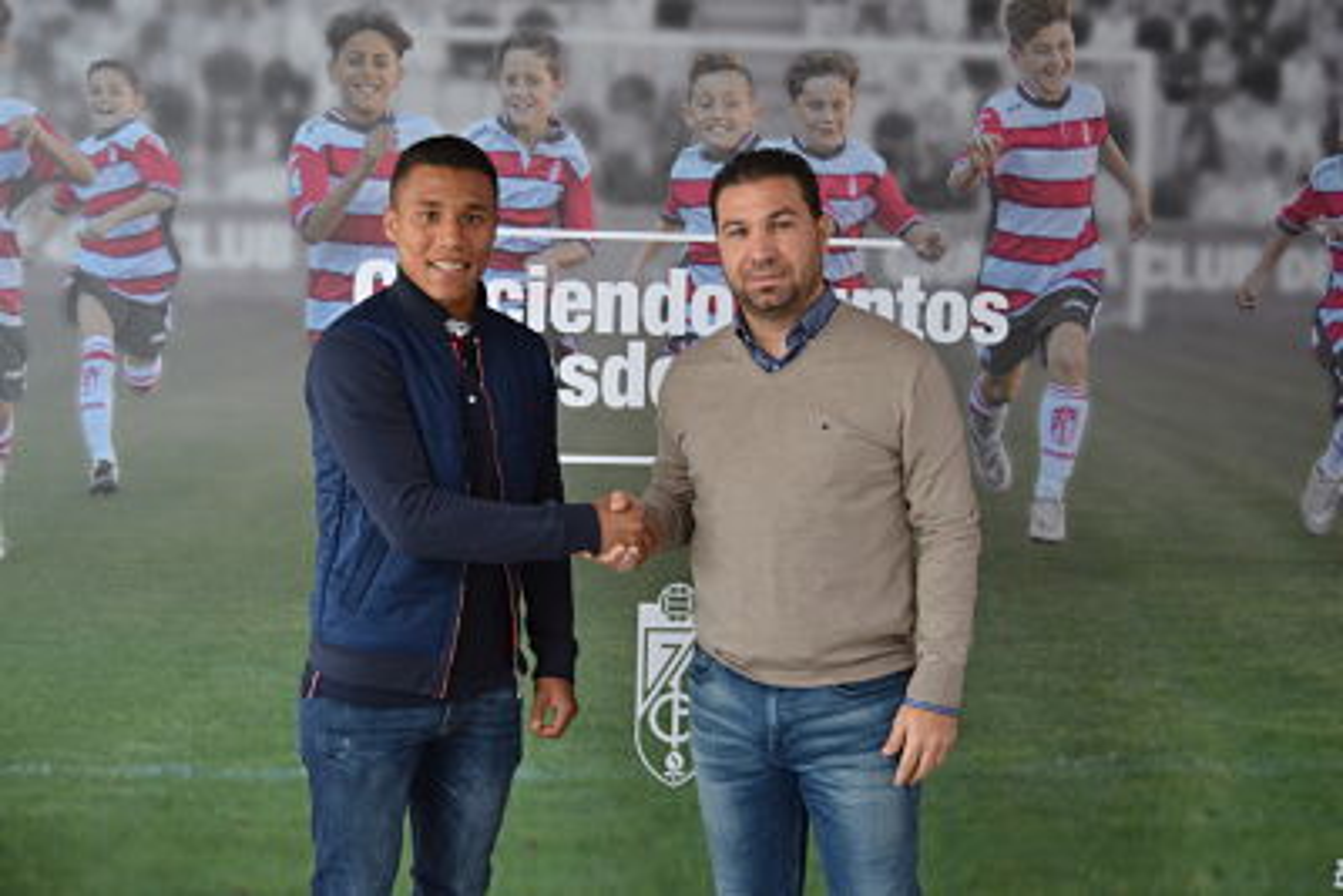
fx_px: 1567
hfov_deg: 46.4
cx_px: 672
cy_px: 448
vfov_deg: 31.9
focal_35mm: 42
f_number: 4
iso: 720
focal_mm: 28
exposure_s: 1/60
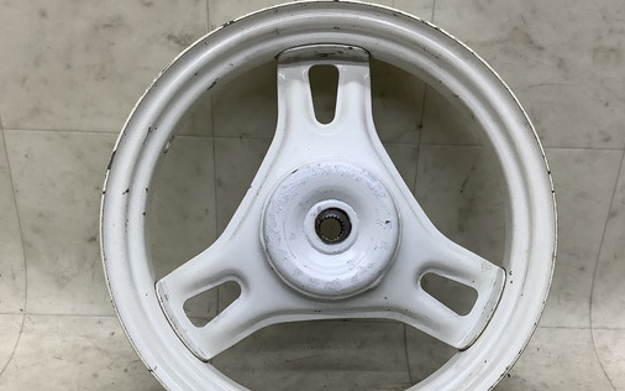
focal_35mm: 39
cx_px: 327
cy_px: 241
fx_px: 664
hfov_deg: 50.4
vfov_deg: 32.6
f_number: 2.4
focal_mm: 3.3
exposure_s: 1/120
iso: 64
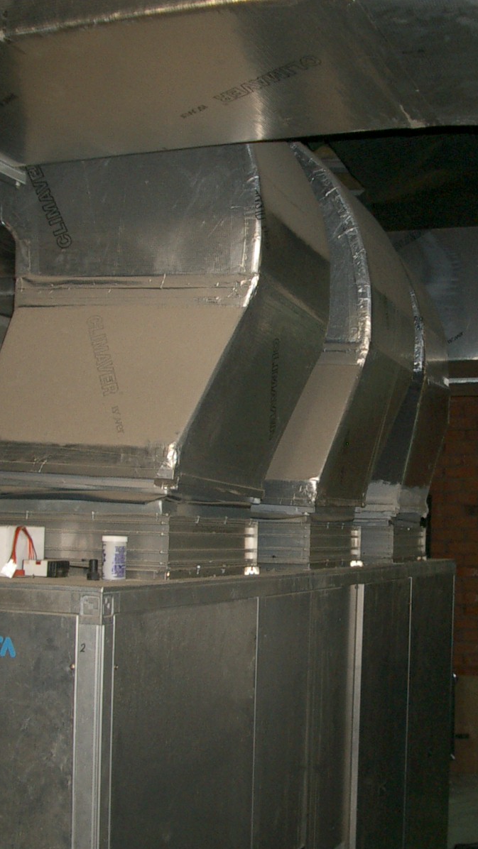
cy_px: 425
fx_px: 1149
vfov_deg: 40.6
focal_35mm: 51
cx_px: 364
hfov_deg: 23.2
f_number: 2.6
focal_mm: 5.8
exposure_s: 1/40
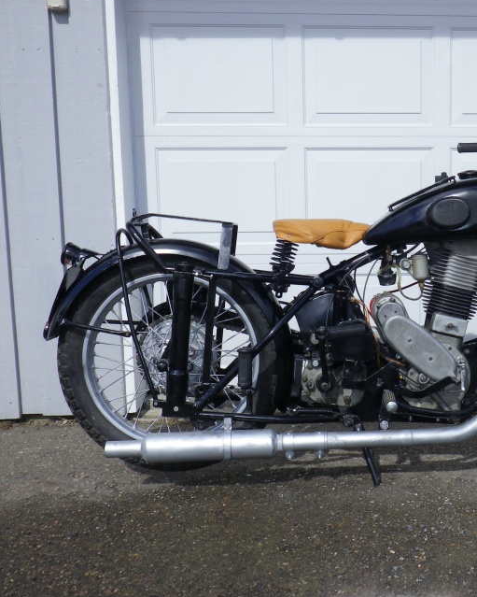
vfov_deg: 41.2
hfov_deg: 32.4
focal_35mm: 45
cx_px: 388
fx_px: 794
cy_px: 297
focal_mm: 6.1
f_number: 9.2
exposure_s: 1/100
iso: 100
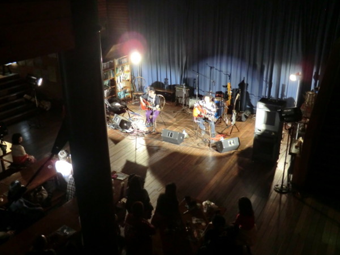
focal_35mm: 34
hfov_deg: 54.0
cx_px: 170
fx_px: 334
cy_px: 128
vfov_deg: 41.8
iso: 400
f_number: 3.6
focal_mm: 6.1
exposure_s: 1/8
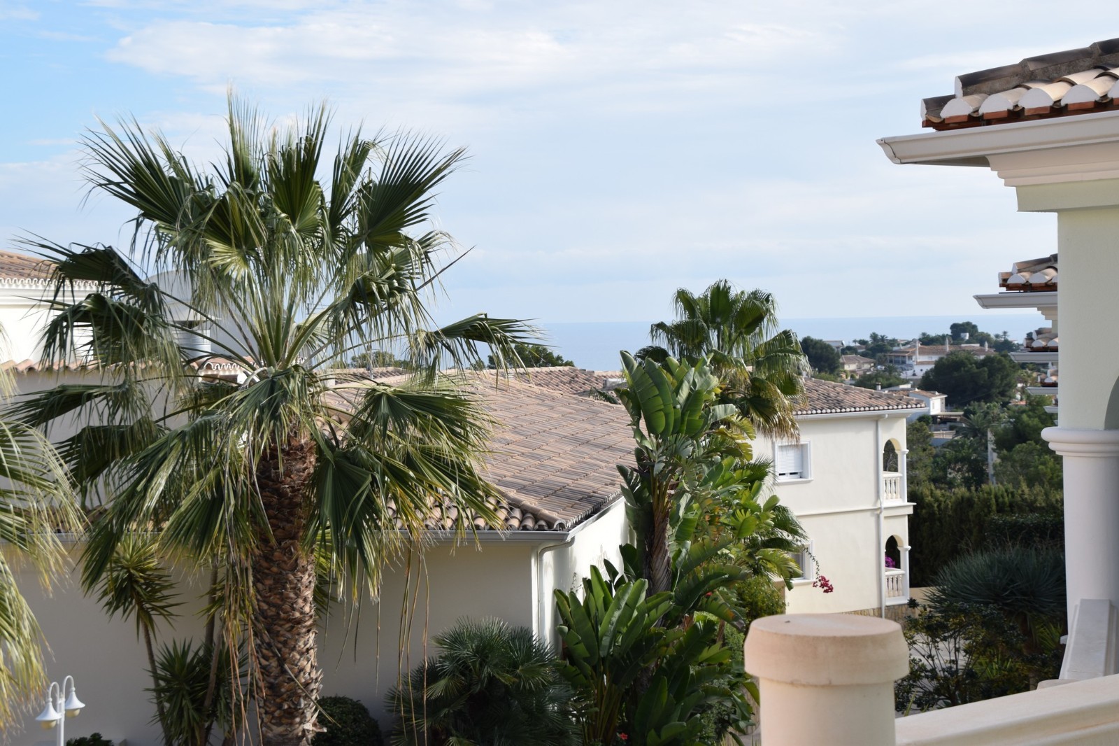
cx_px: 560
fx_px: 2051
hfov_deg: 30.5
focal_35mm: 66
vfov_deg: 20.6
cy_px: 373
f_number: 9
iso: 200
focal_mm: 44
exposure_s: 1/320
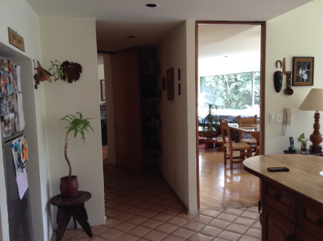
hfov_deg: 55.4
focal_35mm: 33
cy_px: 120
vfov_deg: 42.8
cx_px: 162
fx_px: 307
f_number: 2.4
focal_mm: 3.3
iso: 25
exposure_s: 1/24
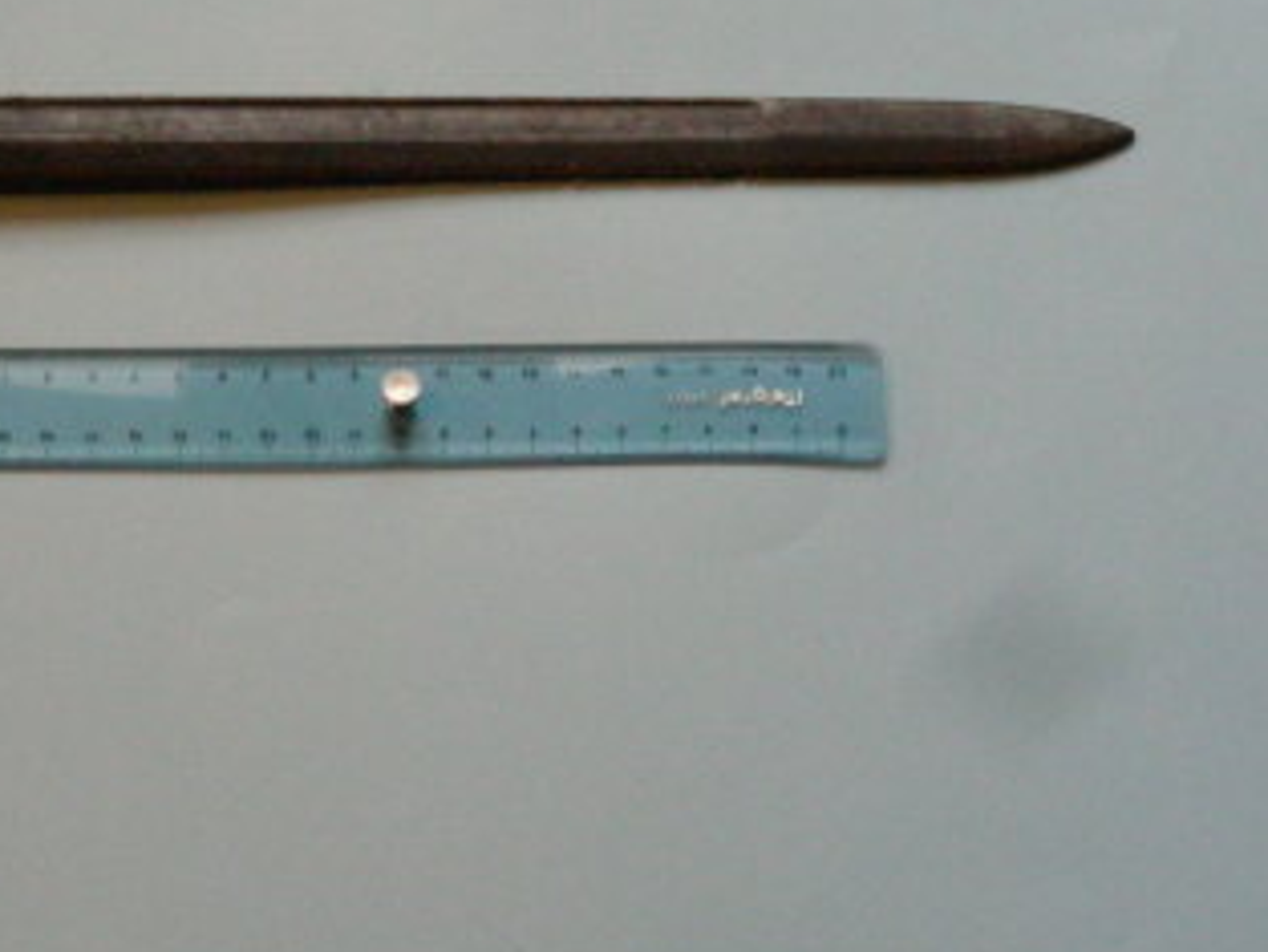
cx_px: 280
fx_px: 5790
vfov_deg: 9.4
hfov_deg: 12.5
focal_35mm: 158
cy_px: 306
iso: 400
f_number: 5.6
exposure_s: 1/375
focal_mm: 16.5
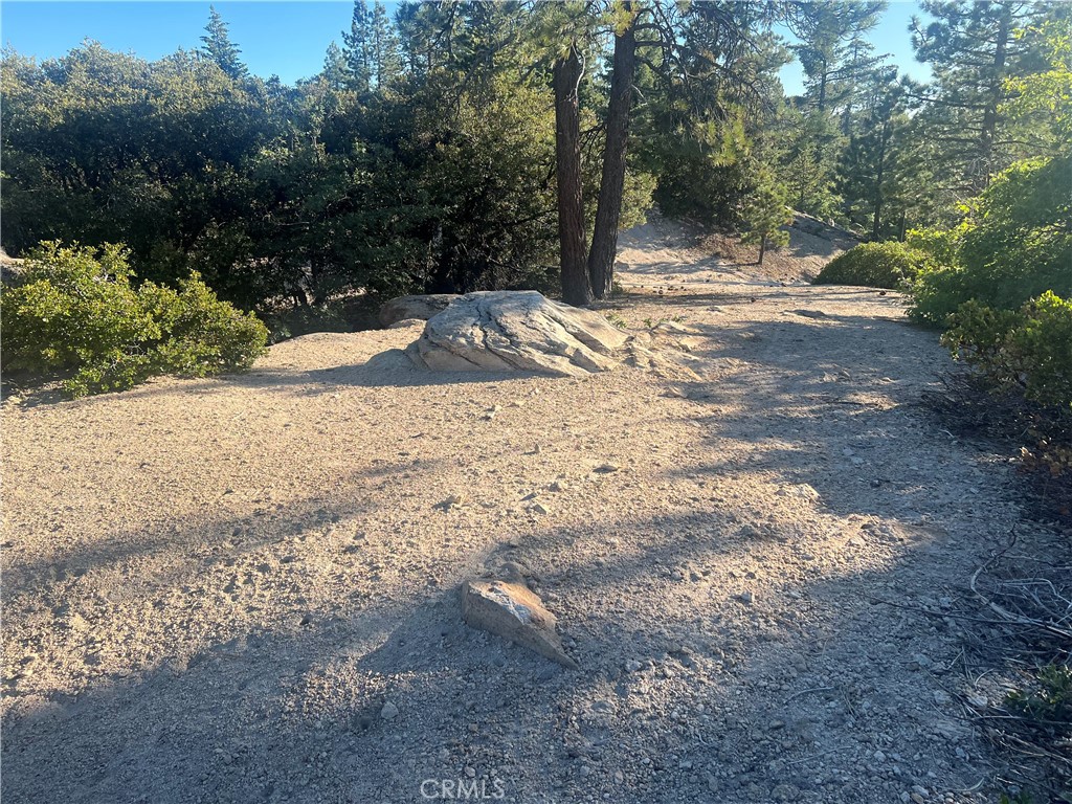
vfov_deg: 53.1
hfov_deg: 67.3
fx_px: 805
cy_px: 402
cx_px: 536
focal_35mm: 26
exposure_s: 1/1808
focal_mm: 5.7
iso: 50
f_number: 1.5
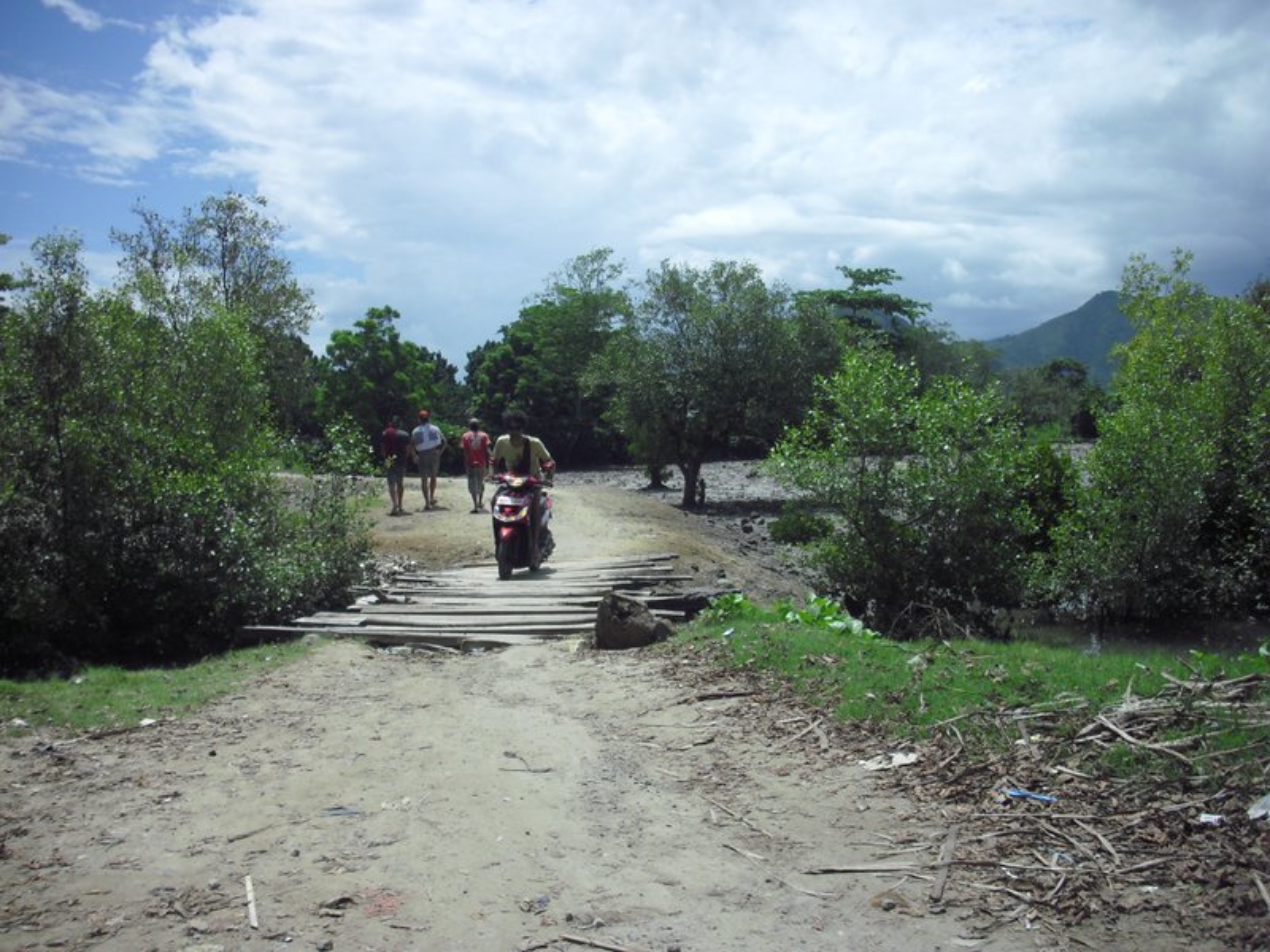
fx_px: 1394
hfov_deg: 49.0
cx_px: 635
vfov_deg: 37.7
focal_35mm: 38
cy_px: 476
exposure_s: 1/400
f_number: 8
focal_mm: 6.2
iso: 100
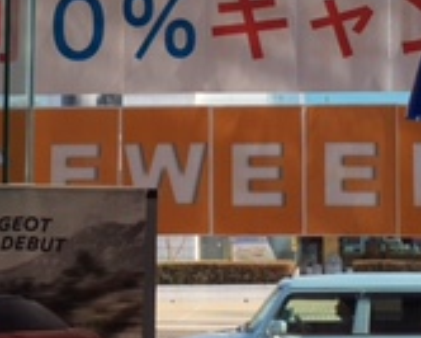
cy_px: 61
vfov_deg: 14.1
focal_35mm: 109
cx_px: 178
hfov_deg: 17.6
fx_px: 1359
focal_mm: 4.15
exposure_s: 1/541
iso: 25
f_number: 2.2
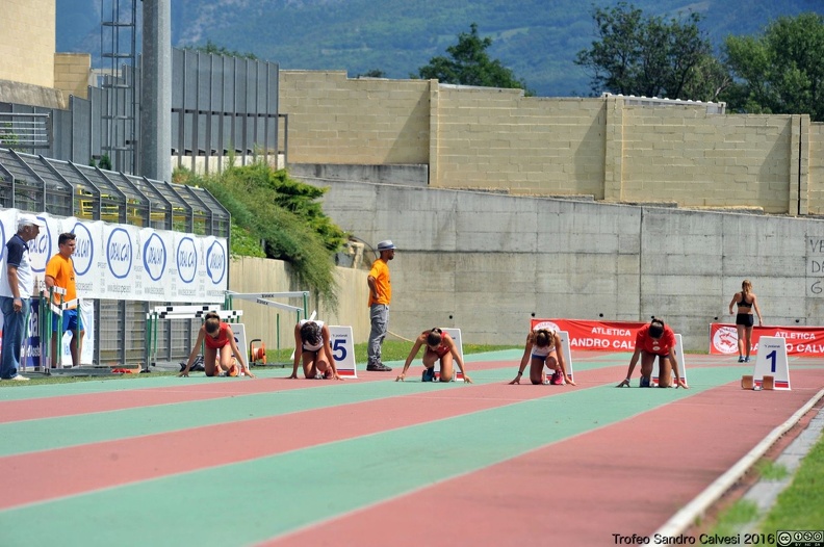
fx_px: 4801
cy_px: 274
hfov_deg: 9.8
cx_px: 412
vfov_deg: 6.5
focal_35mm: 210
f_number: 8
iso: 320
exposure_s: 1/1000
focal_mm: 210
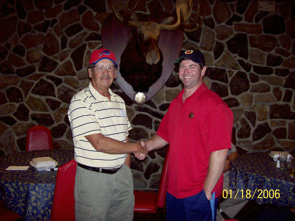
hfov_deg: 51.4
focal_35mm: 36
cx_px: 148
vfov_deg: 39.6
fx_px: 307
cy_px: 110
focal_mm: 6
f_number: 2.7
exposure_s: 1/64
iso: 80
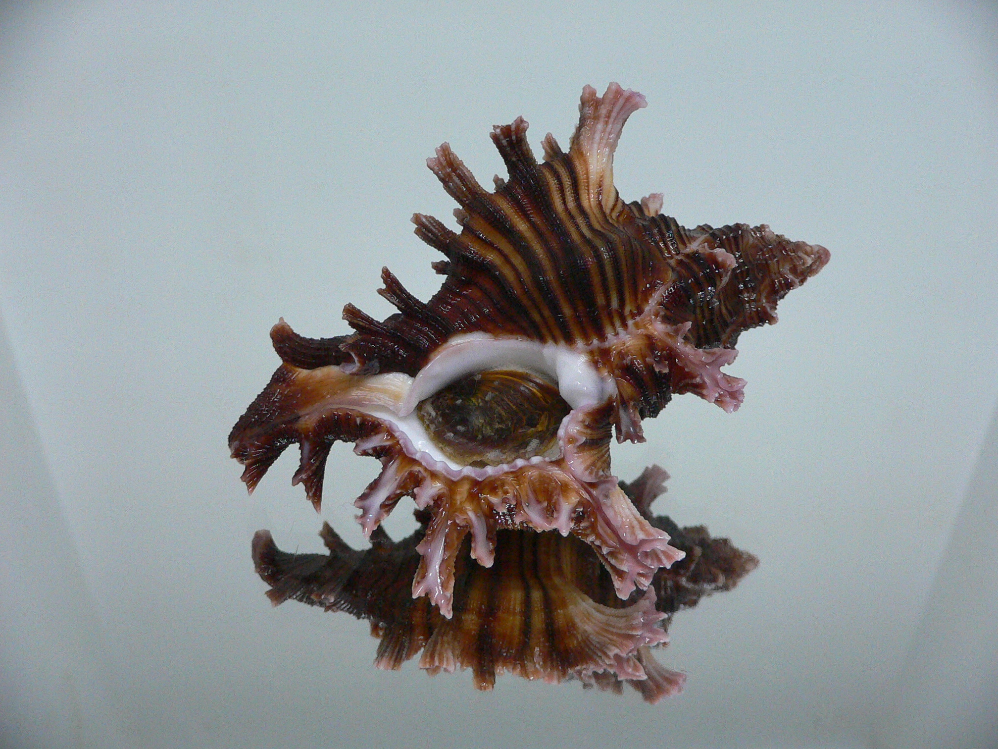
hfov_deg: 52.6
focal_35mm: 35
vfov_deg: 40.7
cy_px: 374
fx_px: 1009
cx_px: 499
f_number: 2.8
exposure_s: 1/50
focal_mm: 4.6
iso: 200
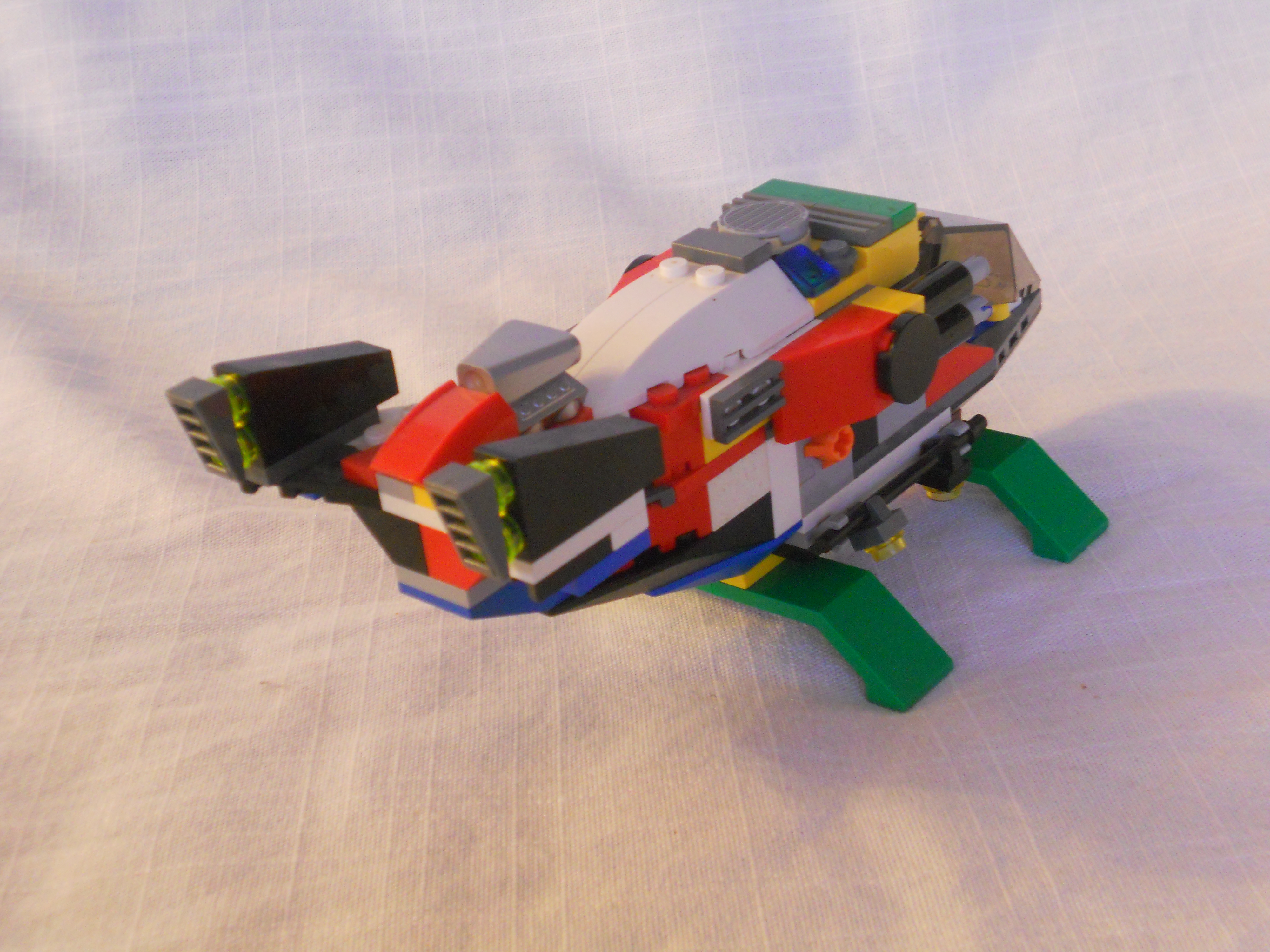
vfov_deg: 27.0
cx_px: 635
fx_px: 1981
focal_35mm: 54
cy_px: 476
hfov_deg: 35.5
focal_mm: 9.8
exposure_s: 1
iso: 500
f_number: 4.8
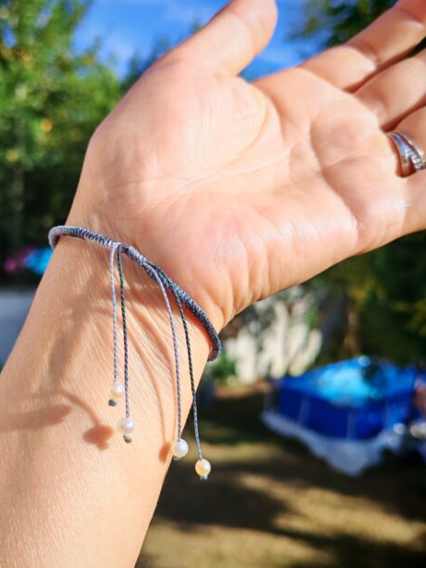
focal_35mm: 35
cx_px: 168
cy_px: 294
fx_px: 574
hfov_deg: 40.5
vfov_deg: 52.6
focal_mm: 5.52
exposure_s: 1/1600
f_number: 1.95
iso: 50
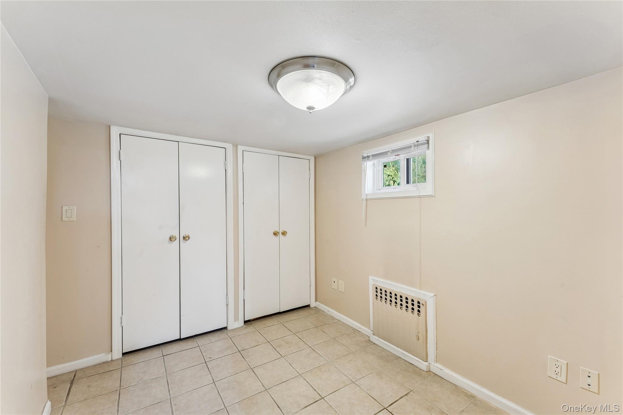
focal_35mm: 14
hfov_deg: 104.3
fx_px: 242
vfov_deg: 81.2
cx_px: 312
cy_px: 208
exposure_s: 1.6
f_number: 11
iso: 100
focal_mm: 14
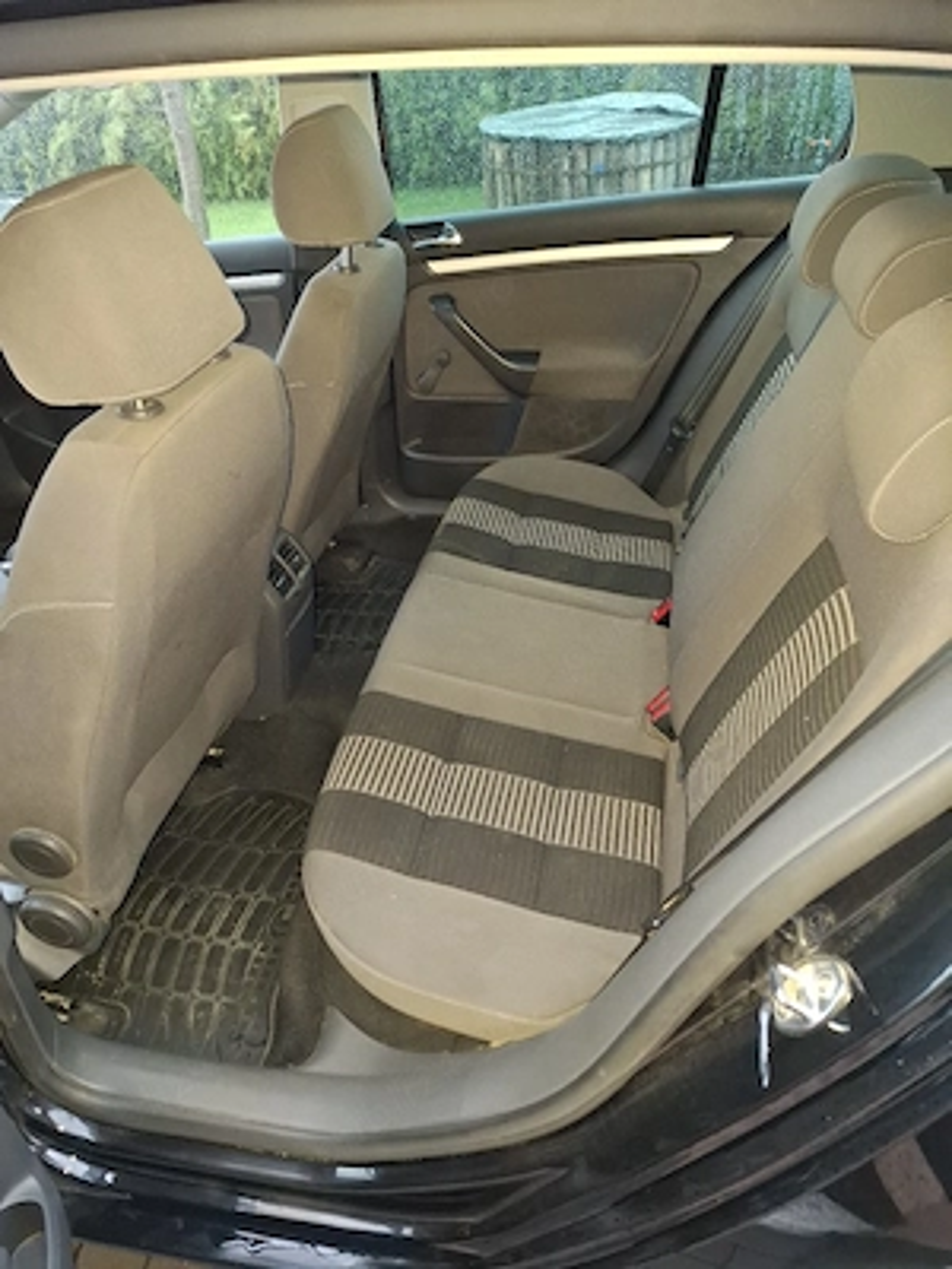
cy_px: 634
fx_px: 843
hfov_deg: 58.9
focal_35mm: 23
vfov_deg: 73.9
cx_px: 476
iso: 50
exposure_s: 1/14
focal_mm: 5.54
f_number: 1.8
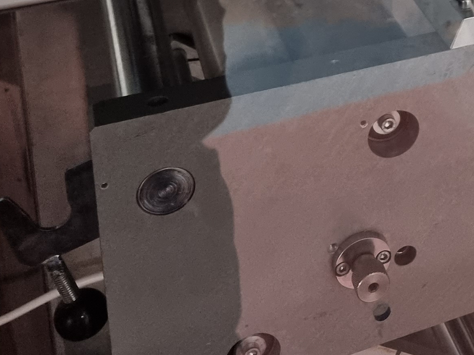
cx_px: 714
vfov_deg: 16.0
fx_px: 1123
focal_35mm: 82
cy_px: -228
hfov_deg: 20.4
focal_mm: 6.7
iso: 640
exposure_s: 1/50
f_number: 1.8
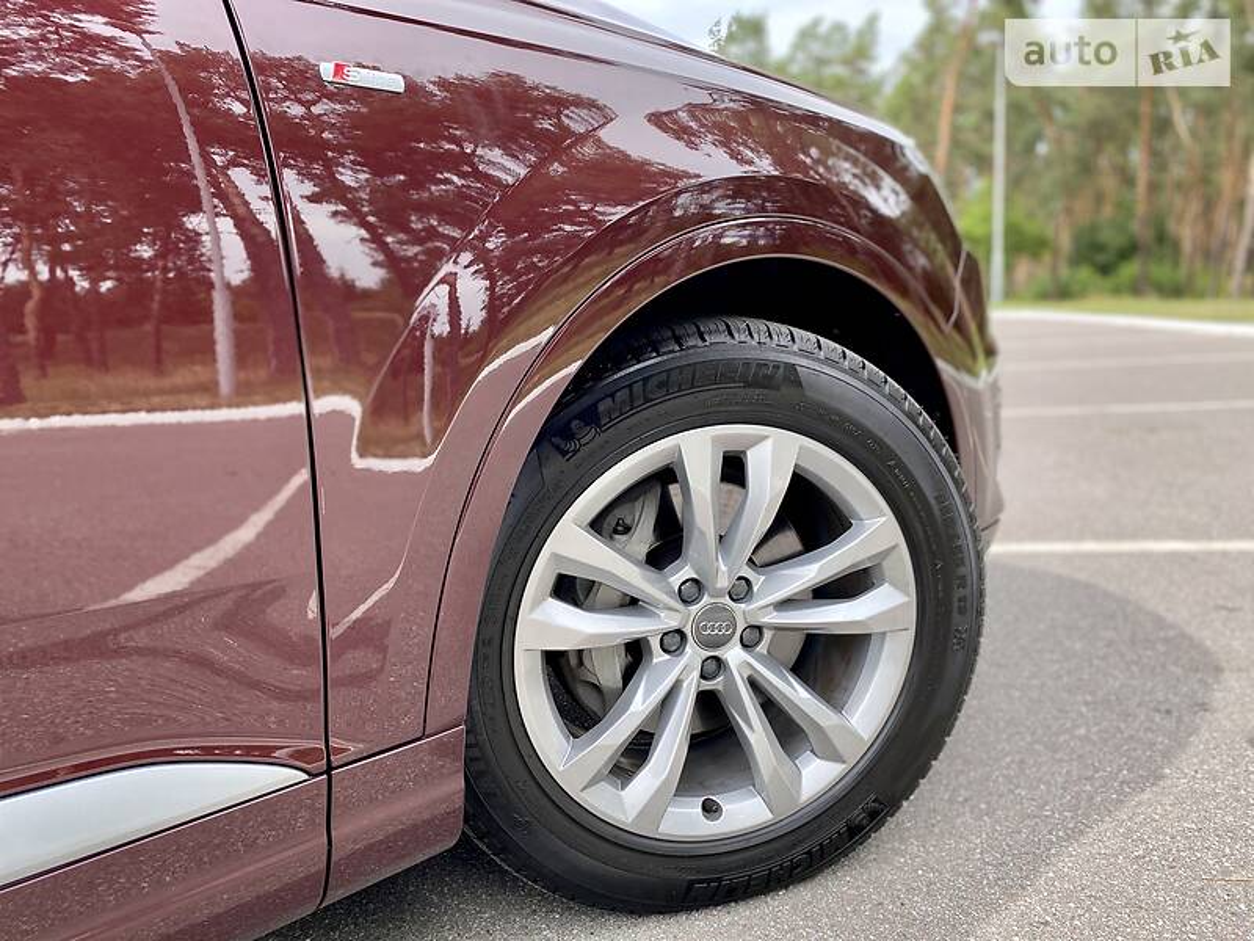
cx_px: 627
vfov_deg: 53.1
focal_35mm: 26
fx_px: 942
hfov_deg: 67.3
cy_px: 470
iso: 32
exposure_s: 1/409
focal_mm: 4.2
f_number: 1.8
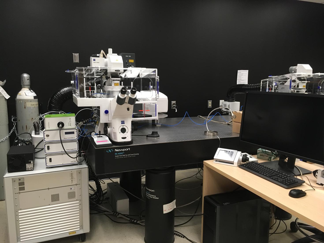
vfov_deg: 48.2
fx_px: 271
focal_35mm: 29
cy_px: 122
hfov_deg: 61.7
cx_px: 162
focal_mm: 4.15
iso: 125
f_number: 2.2
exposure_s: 1/30
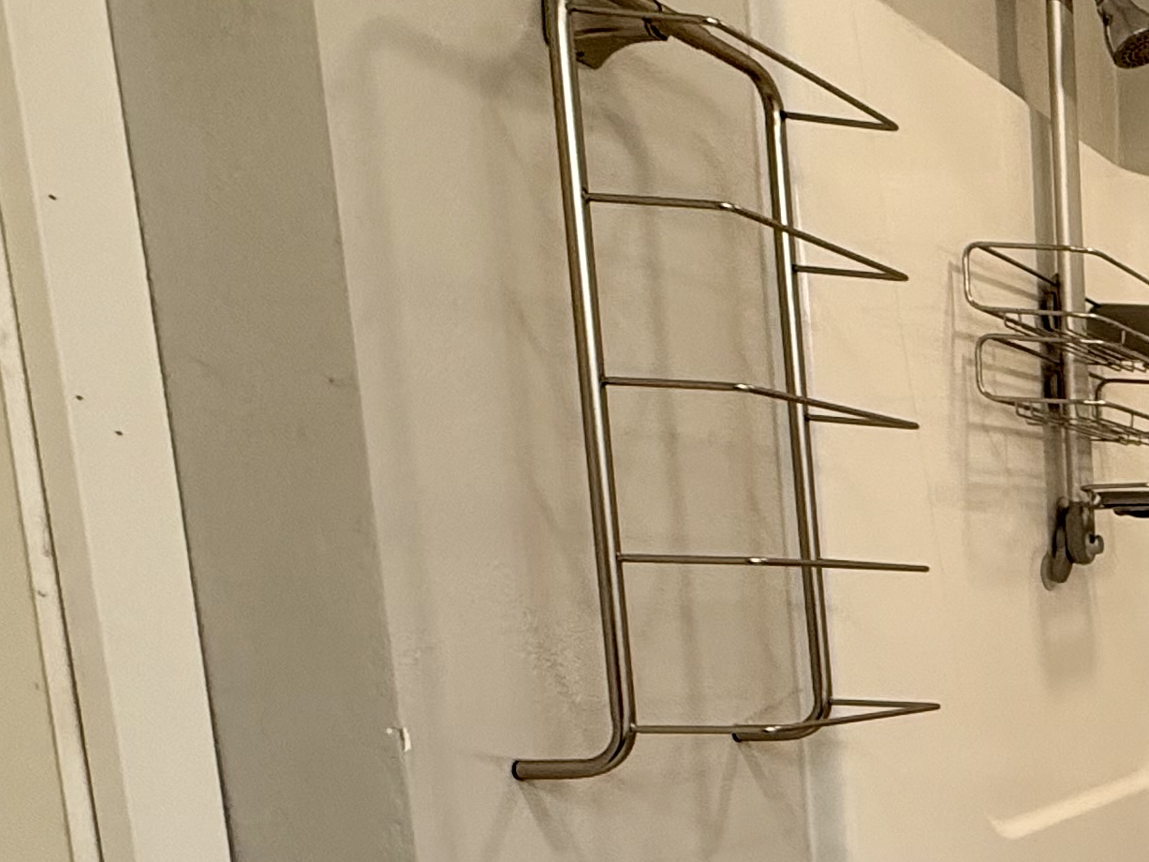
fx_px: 1527
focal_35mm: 46
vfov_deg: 29.8
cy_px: 823
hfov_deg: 25.8
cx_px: 1852
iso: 250
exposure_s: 1/120
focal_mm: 2.22
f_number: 2.2
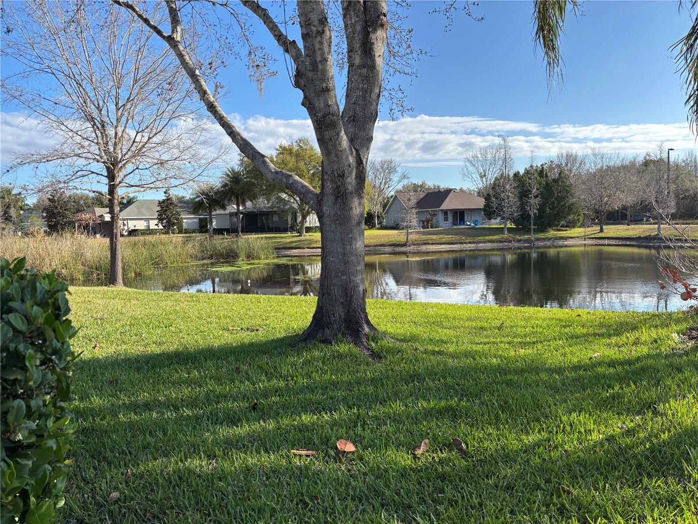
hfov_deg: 67.3
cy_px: 262
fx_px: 524
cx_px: 349
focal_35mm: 26
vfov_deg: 53.1
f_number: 1.6
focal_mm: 5.96
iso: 50
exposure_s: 1/1949
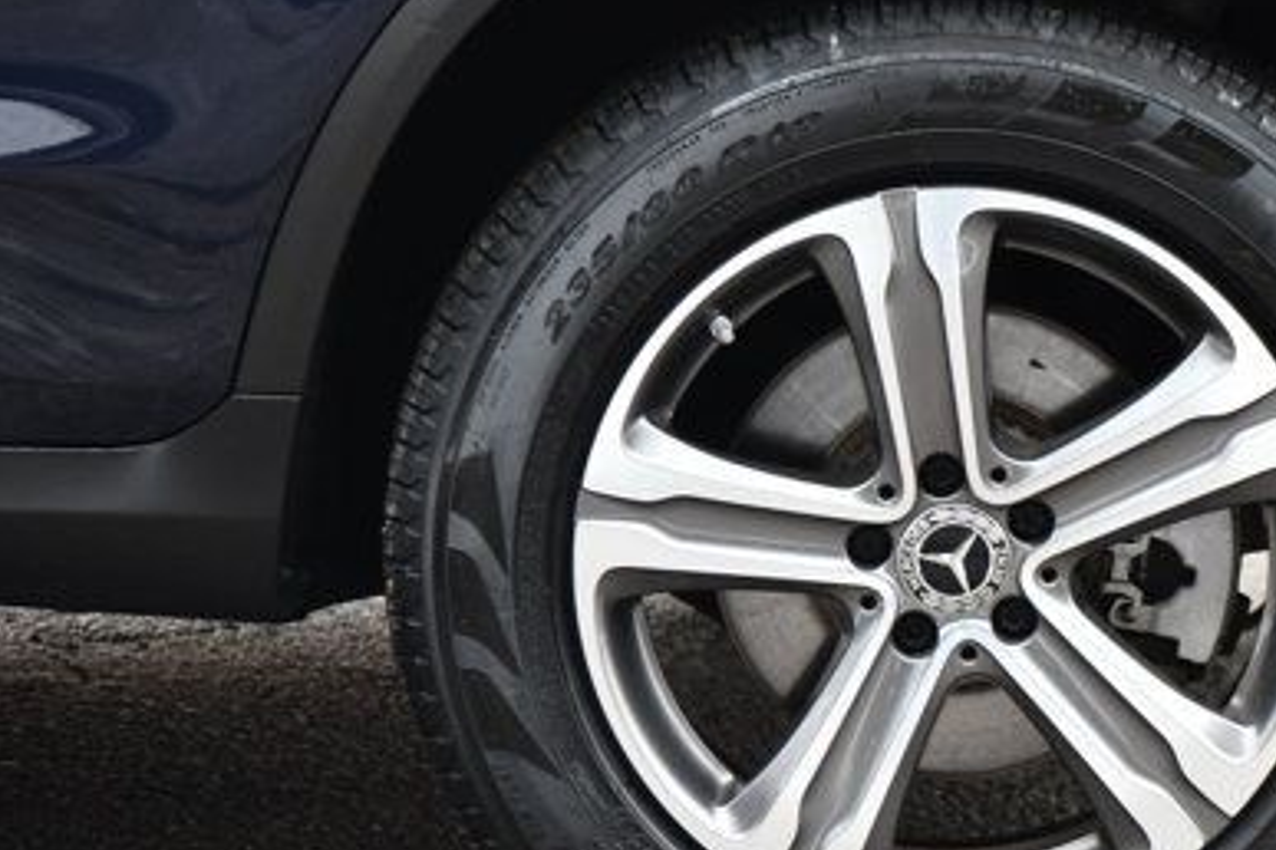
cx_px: 936
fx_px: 8790
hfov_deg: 8.3
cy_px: 473
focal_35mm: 248
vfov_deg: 5.5
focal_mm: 100
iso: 720
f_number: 4.8
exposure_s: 1/250
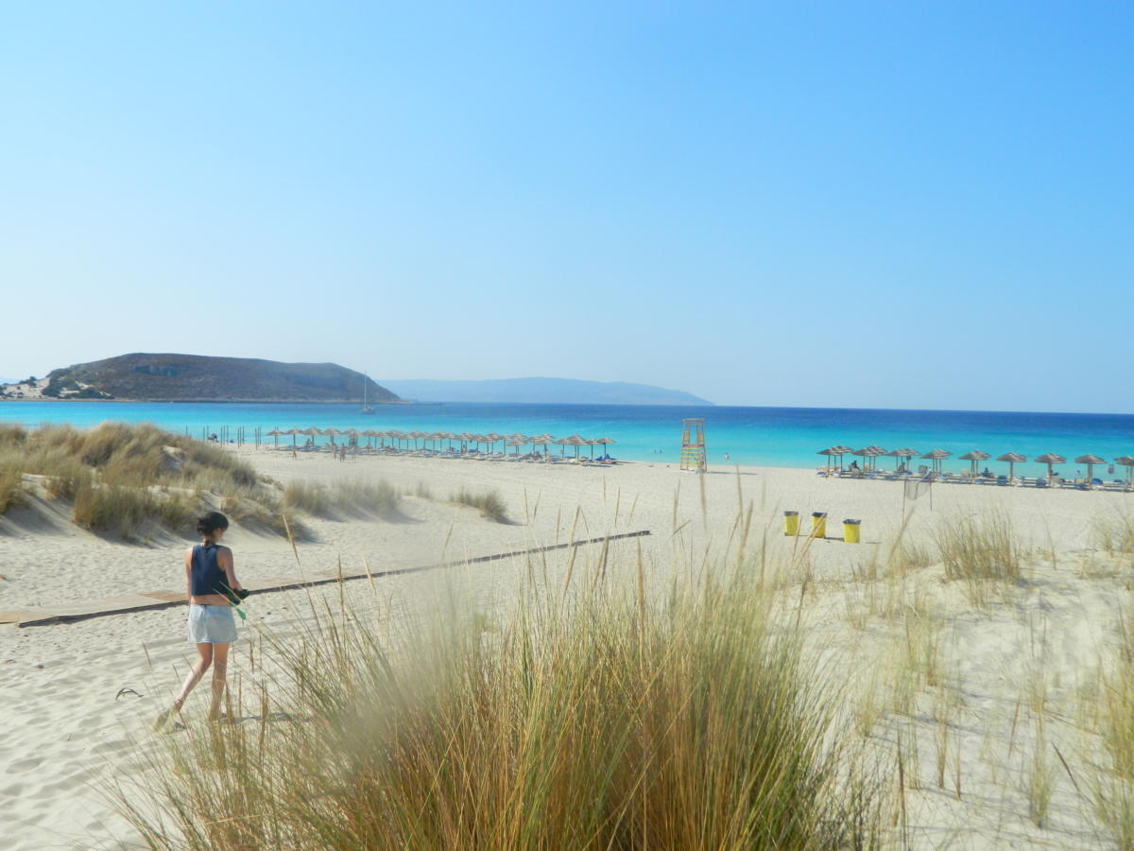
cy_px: 426
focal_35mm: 31
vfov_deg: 45.4
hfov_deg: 58.4
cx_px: 567
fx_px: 1016
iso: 80
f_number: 9.1
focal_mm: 5.6
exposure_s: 1/200
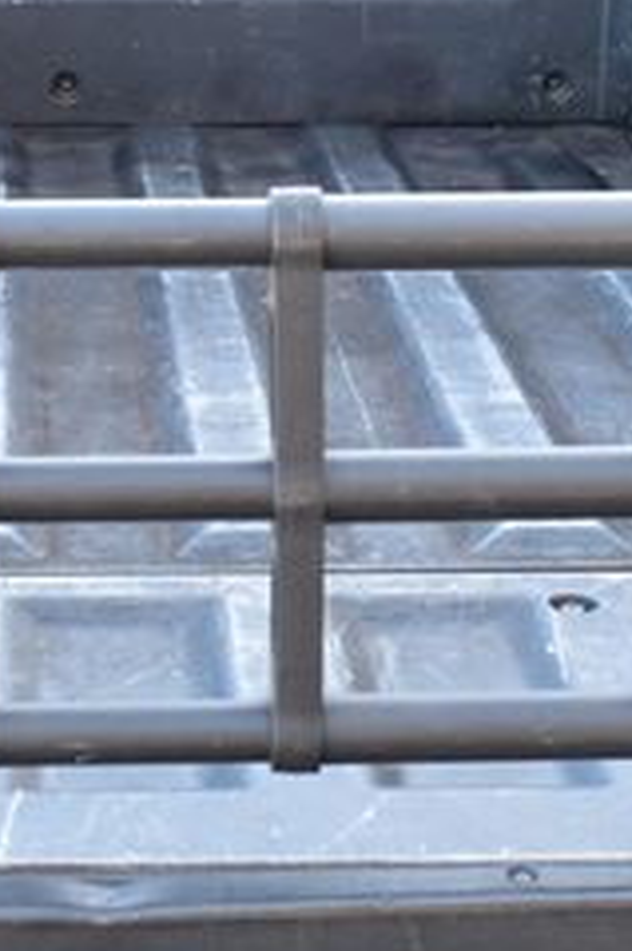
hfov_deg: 12.6
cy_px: 481
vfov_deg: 18.9
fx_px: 2857
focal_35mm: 108
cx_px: 139
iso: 400
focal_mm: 27
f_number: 7.1
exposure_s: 1/30
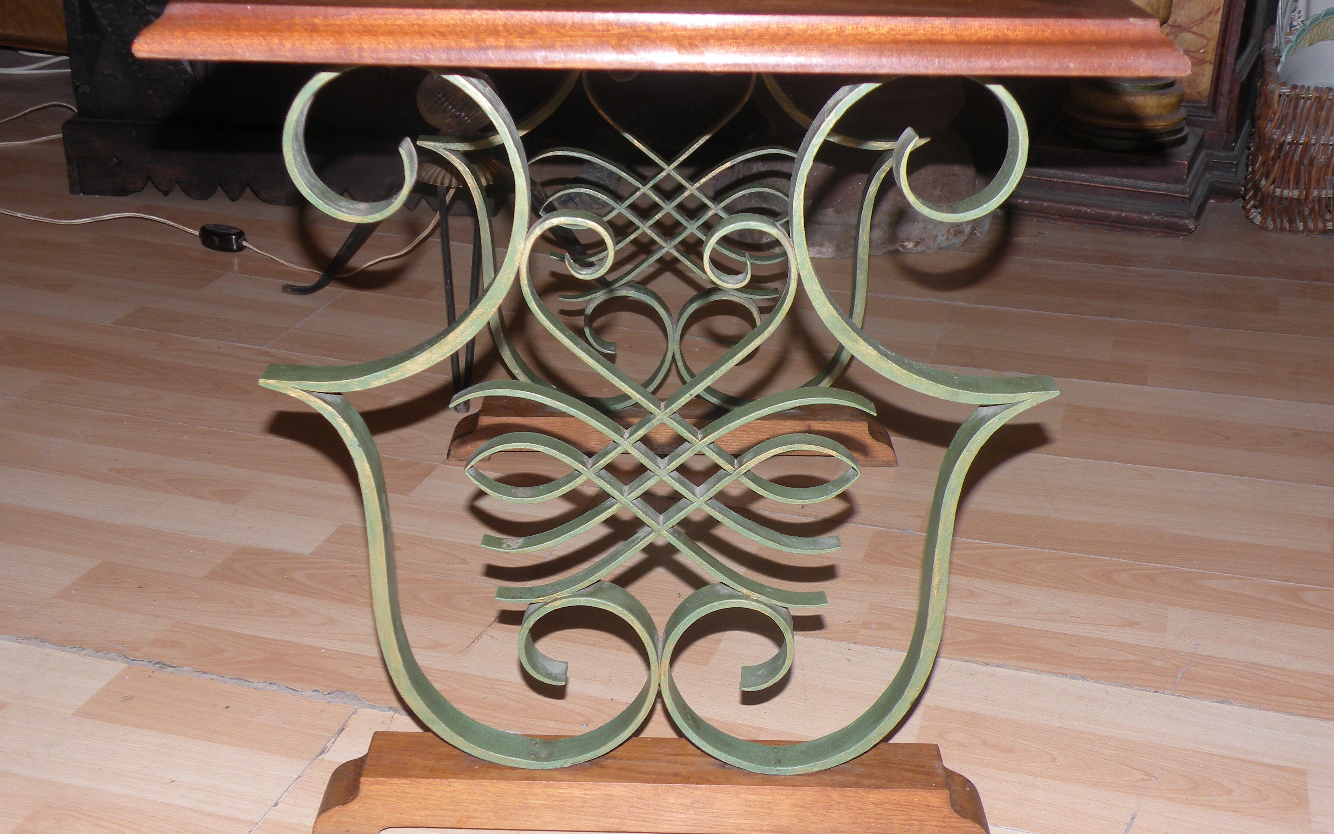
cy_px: 413
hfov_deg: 44.4
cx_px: 664
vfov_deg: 28.6
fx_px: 1636
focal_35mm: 45
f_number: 3.2
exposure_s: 1/60
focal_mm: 7.4
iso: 64
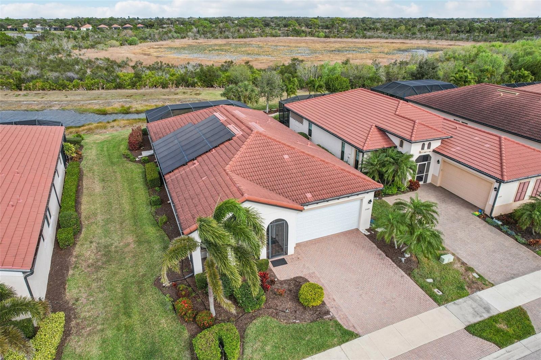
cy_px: 180
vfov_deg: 57.2
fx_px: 331
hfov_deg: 78.6
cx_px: 270
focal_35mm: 22
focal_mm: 8.4
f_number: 2.8
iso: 130
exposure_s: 1/1600
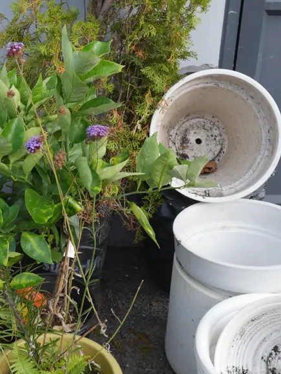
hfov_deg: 24.0
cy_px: 171
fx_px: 648
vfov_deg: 32.1
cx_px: 53
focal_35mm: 60
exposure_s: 1/250
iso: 200
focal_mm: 17
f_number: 5.6
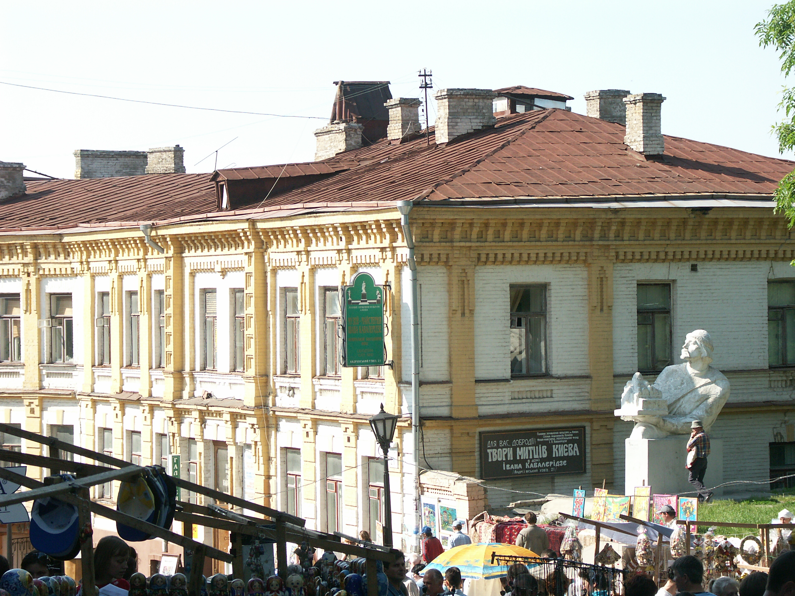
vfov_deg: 14.5
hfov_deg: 19.3
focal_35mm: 102
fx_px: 2343
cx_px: 398
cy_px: 298
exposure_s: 1/800
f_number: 4
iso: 100
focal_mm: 25.41
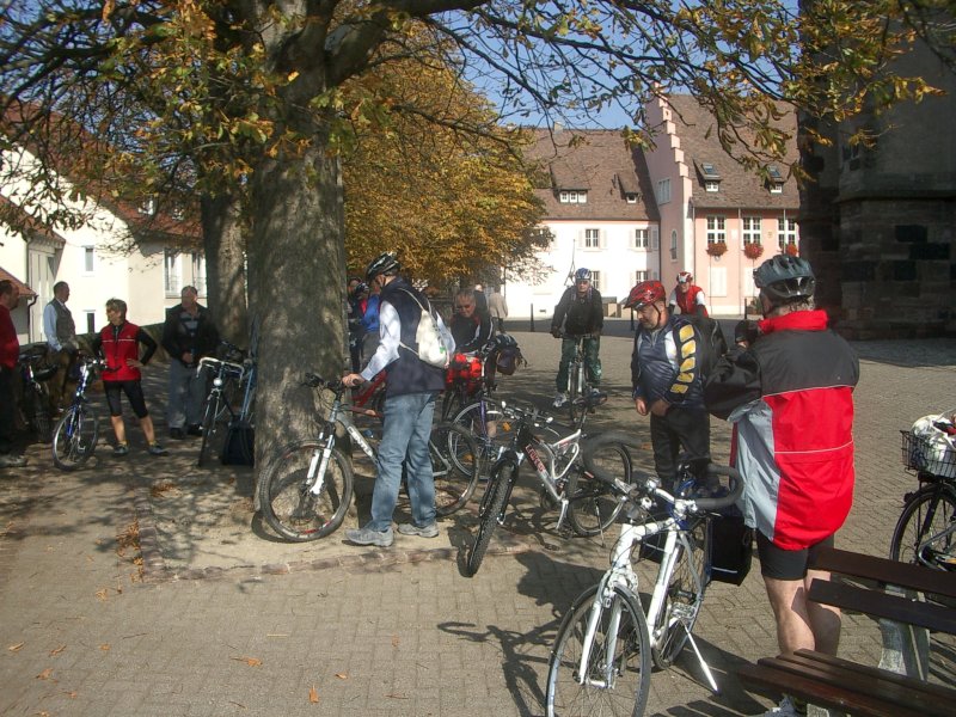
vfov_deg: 40.7
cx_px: 478
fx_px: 967
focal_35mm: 35
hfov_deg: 52.6
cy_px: 358
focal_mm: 5.8
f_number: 4.3
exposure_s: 1/500
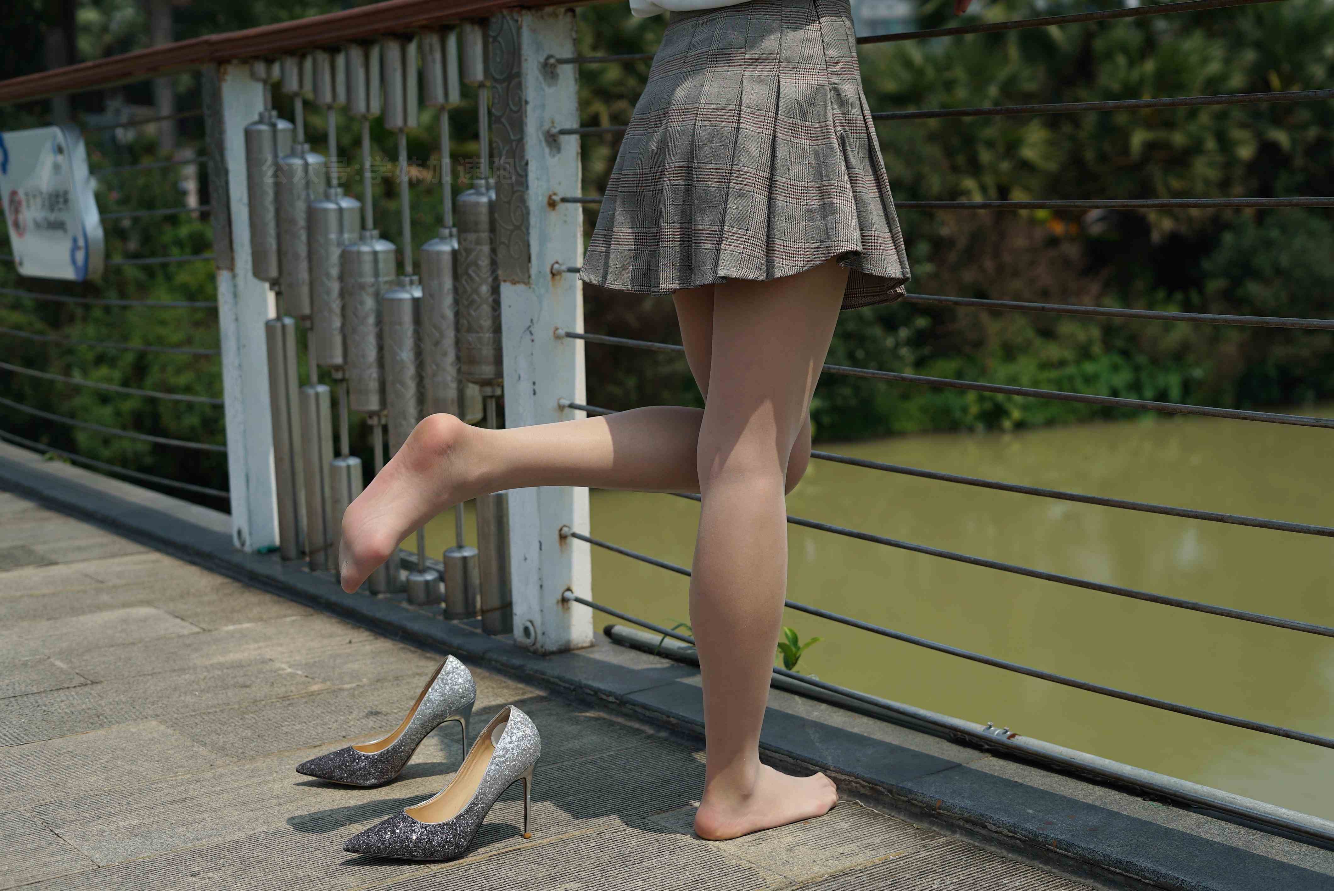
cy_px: 446
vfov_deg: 27.0
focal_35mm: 50
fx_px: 1854
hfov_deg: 39.6
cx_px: 667
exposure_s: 1/2000
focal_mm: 50
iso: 100
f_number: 4
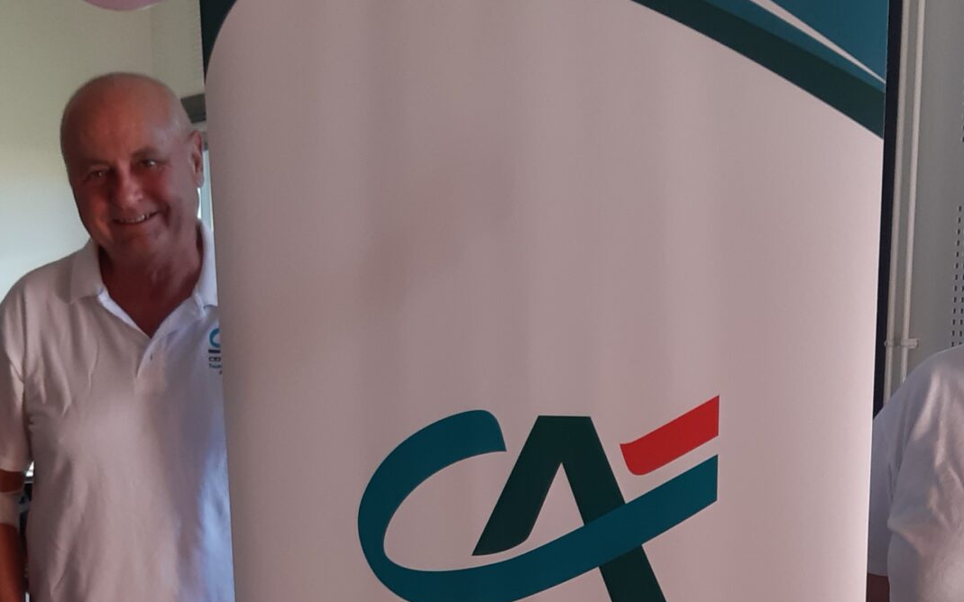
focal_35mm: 66
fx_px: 1734
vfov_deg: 19.1
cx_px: 482
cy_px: 620
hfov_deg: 31.1
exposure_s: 1/100
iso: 64
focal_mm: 3.92
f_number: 1.7
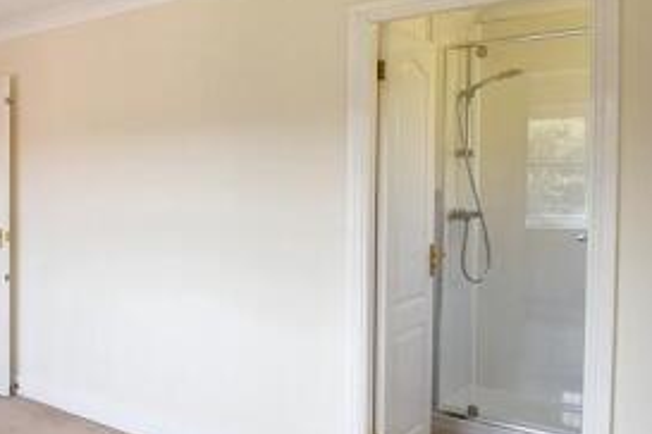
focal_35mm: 36
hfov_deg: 42.8
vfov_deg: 36.8
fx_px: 652
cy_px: 199
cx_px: -49
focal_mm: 10
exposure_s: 1/25
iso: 100
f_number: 4.5
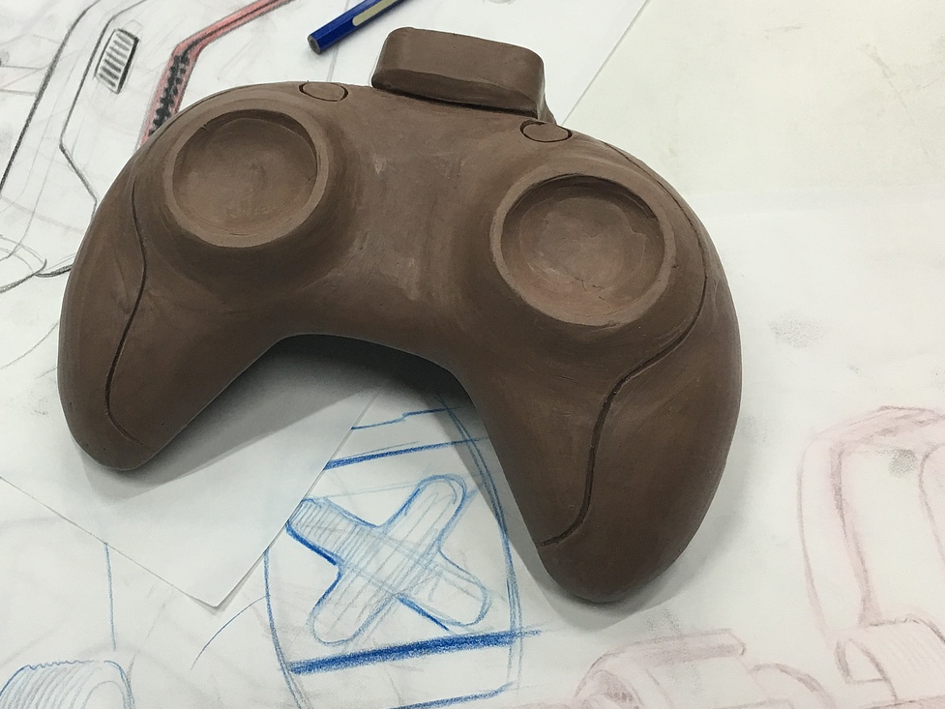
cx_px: 360
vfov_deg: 37.7
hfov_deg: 48.6
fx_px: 1038
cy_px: 330
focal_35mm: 38
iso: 125
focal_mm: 4.15
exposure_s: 1/33
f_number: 2.2
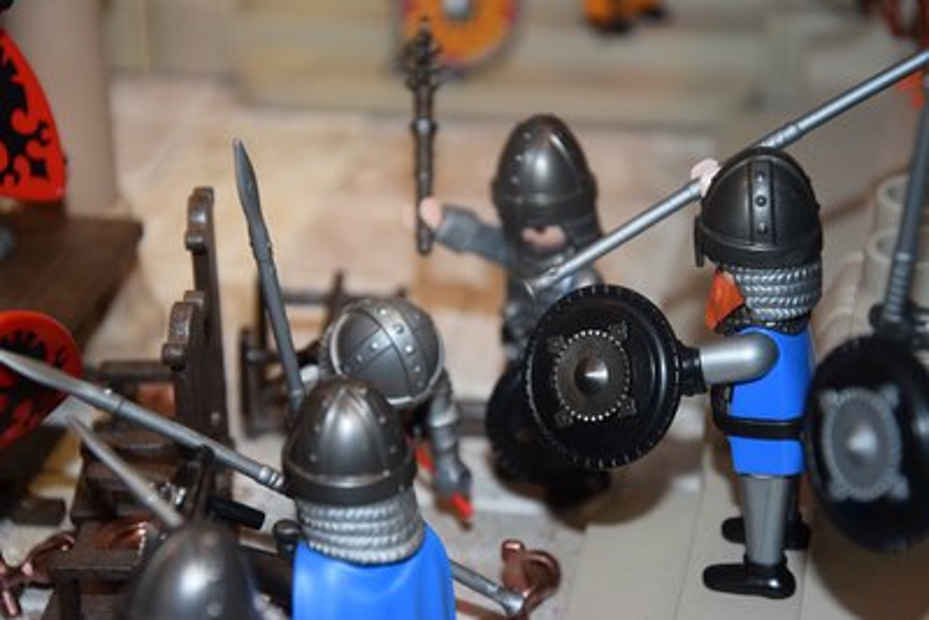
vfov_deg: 13.1
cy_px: 310
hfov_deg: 19.4
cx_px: 464
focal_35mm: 105
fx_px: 2710
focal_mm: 70
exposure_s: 1/60
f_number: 5.3
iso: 900
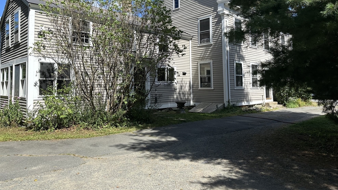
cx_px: 172
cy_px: 71
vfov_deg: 42.6
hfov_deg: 69.9
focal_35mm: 27
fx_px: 242
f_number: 1.78
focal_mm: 6.86
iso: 80
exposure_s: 1/2882
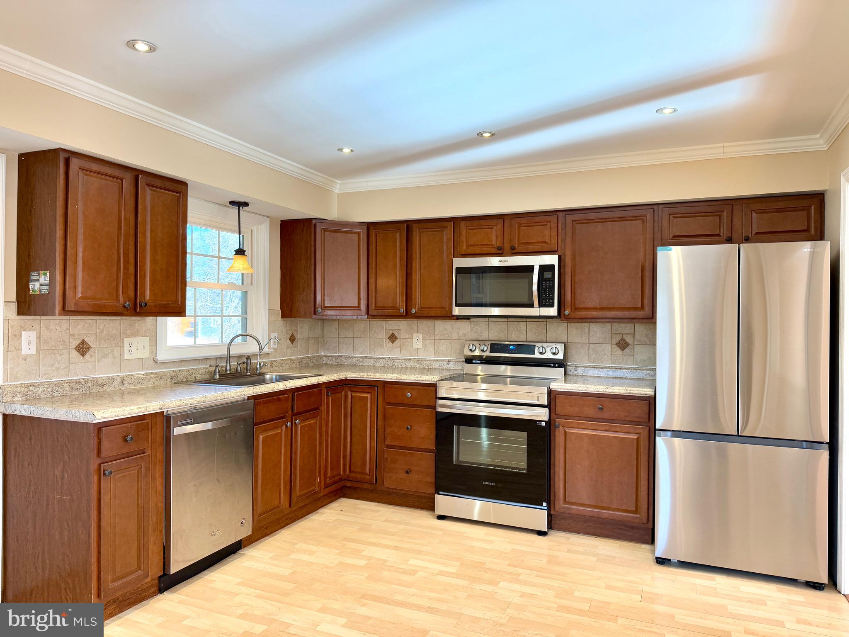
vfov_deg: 56.8
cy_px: 318
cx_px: 424
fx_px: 589
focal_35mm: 24
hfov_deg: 71.6
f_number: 1.78
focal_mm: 6.76
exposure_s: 1/146
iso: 125
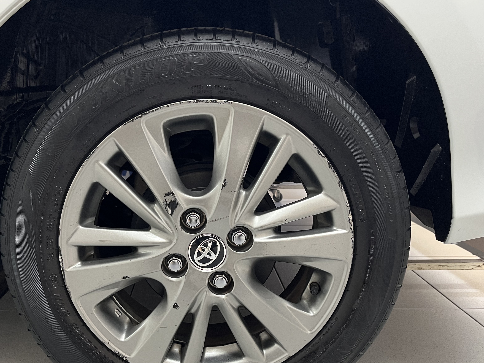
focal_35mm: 34
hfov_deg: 53.8
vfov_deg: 41.3
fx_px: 475
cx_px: 208
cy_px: 236
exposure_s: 1/60
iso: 250
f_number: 1.6
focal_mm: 5.1
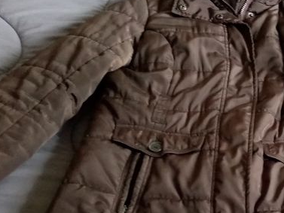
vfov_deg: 21.2
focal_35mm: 69
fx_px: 566
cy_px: 154
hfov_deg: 27.3
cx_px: 248
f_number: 1.8
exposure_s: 1/25
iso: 531
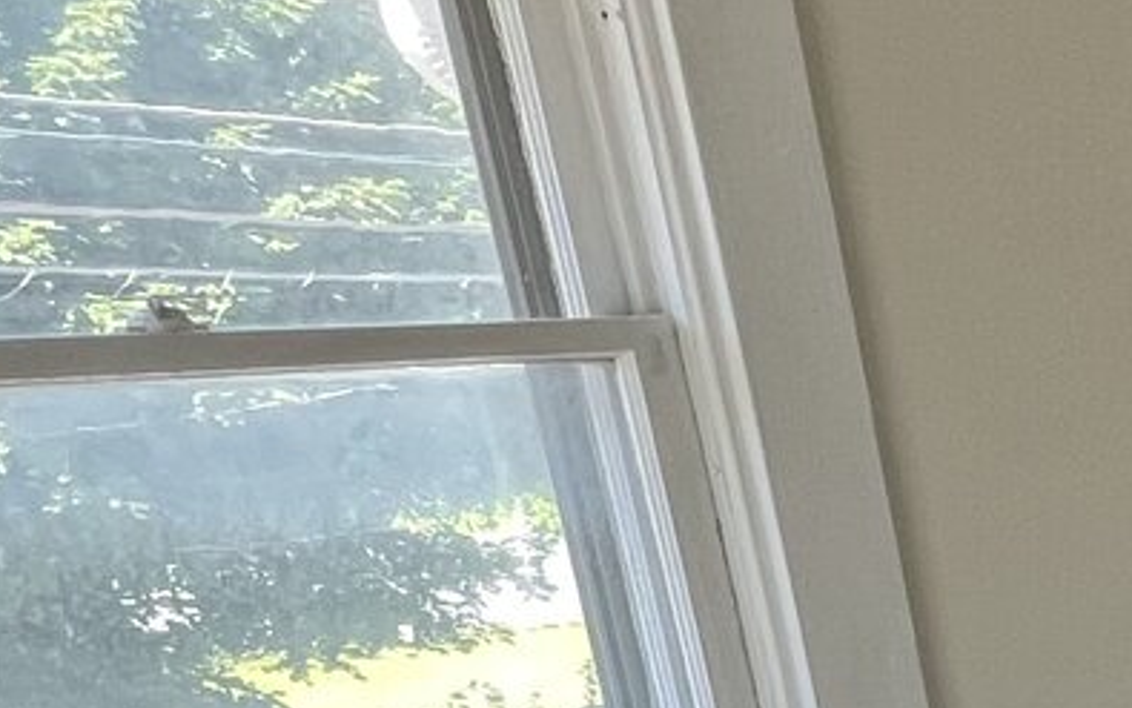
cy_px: 1046
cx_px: 2141
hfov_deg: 20.0
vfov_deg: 17.5
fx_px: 2067
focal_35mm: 67
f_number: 1.8
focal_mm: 1.57
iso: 80
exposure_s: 1/99
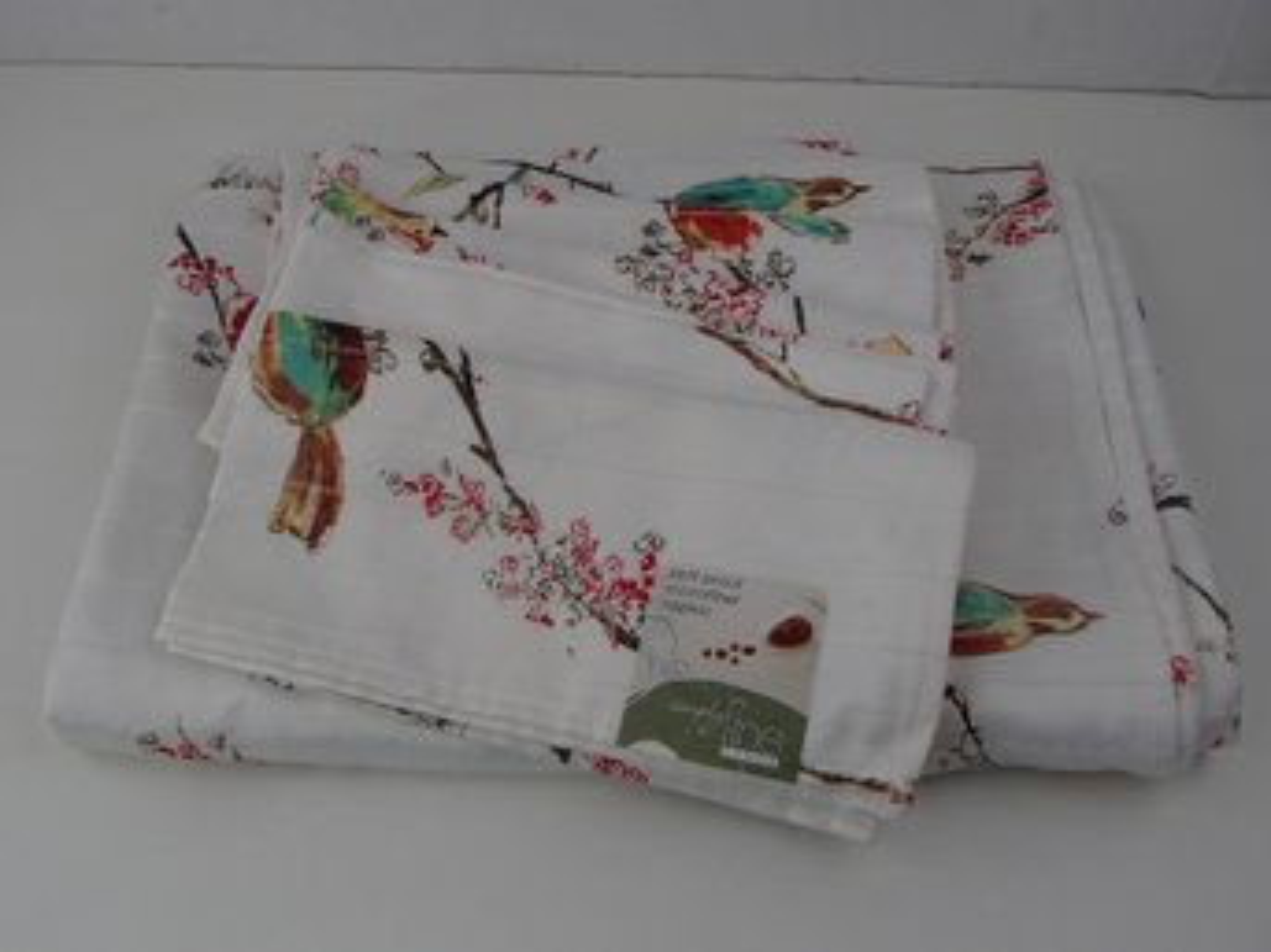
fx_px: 1358
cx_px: 636
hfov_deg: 50.2
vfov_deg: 38.6
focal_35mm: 37
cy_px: 476
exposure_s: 1/200
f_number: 4.7
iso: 100
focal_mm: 6.64
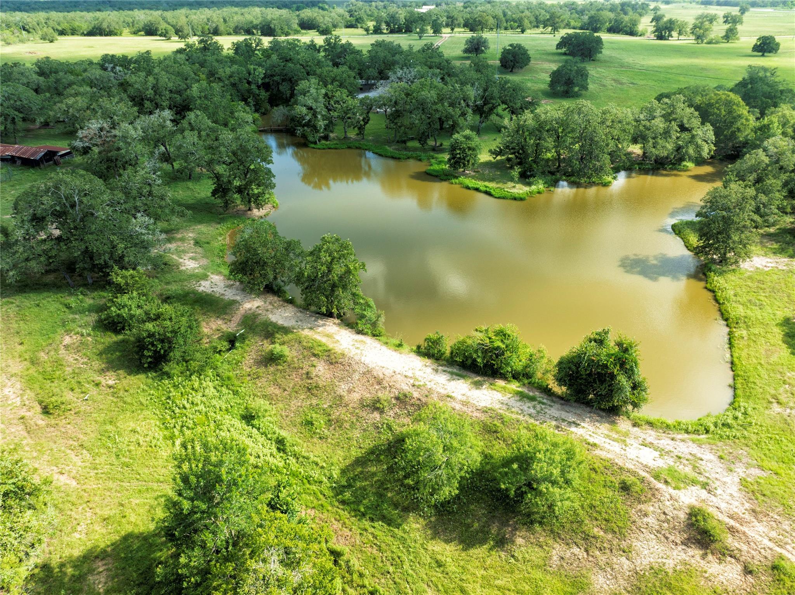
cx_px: 398
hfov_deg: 71.6
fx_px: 551
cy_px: 298
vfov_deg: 56.8
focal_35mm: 24
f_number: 2.8
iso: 100
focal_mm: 12.29
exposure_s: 1/800
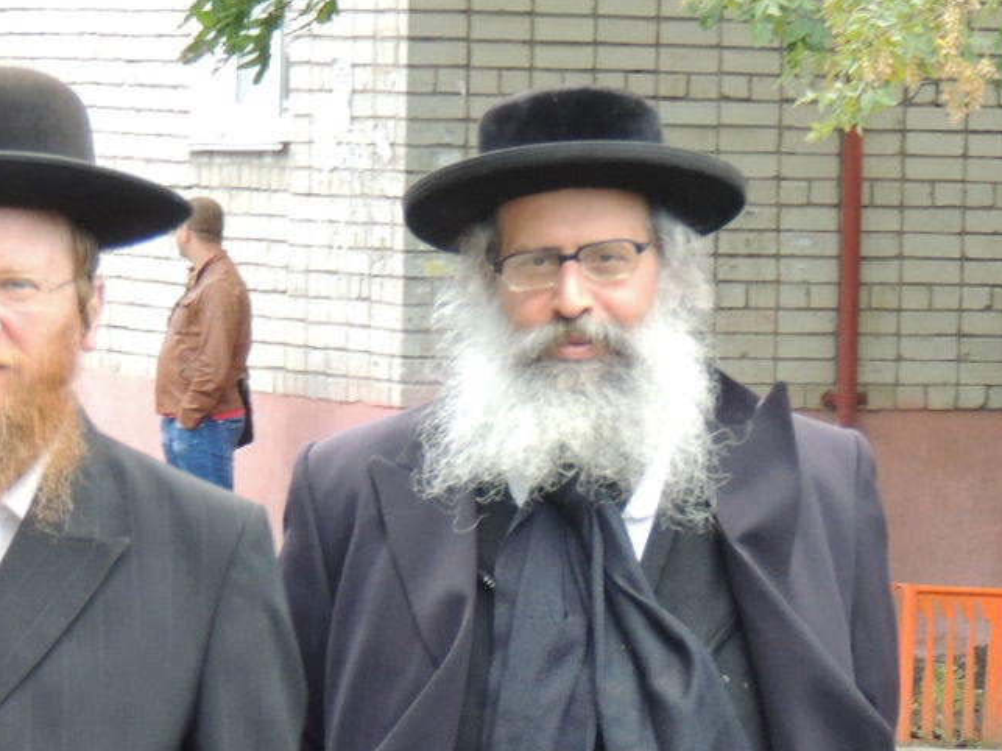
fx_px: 10708
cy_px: 513
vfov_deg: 4.0
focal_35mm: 370
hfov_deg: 5.4
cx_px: 489
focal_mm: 30.3
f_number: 4.5
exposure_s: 1/50
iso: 400
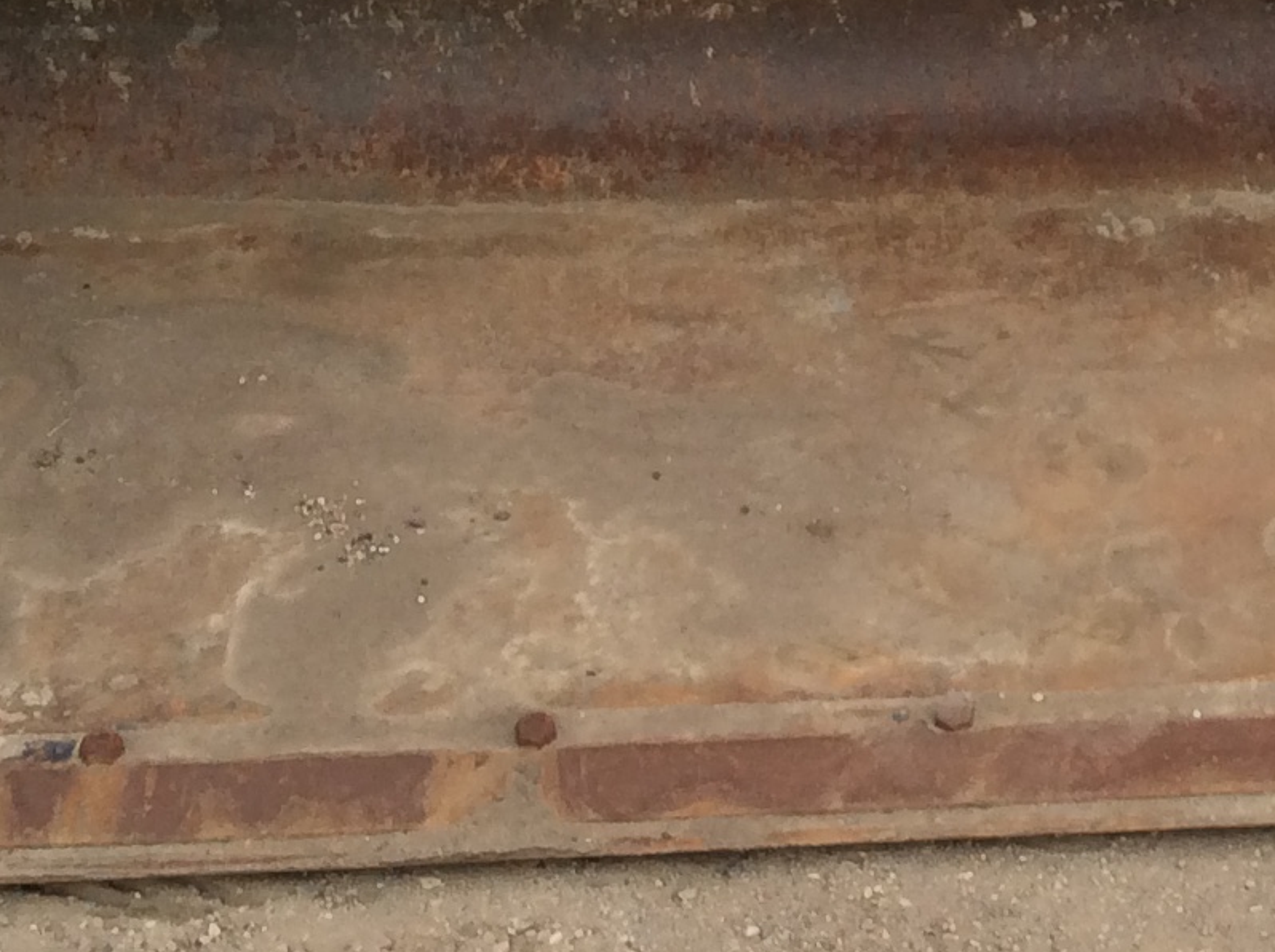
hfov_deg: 18.3
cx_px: 1342
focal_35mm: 104
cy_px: 53
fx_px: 3825
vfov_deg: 14.0
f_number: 2.4
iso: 32
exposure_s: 1/360
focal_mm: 3.3
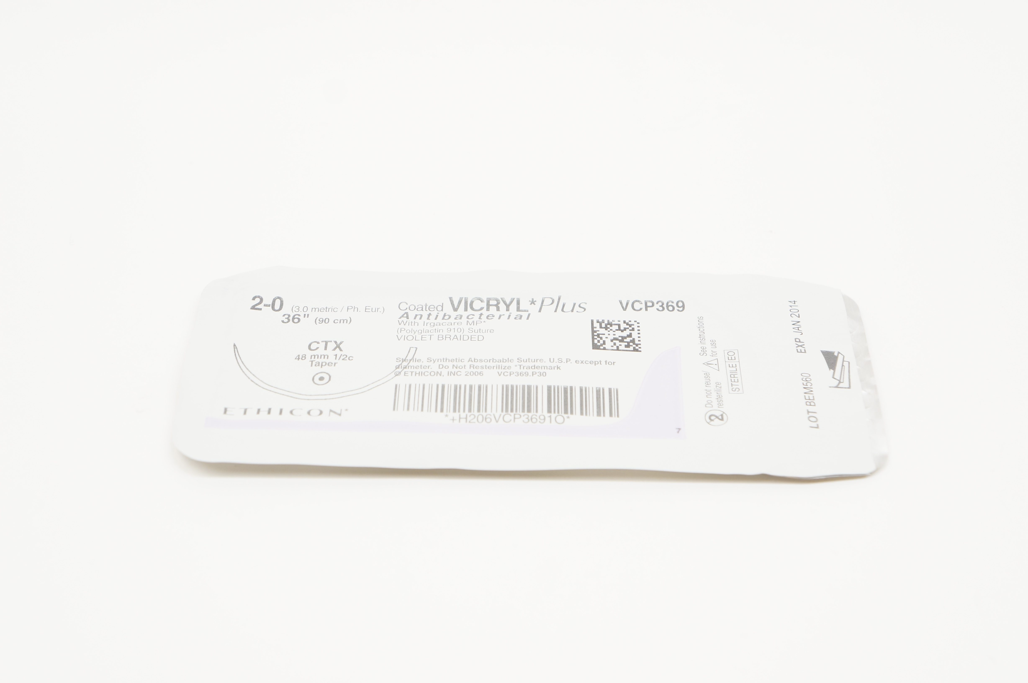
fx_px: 1797
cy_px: 342
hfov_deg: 31.9
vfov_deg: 21.5
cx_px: 514
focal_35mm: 63
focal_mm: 42
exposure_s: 1/40
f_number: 6.3
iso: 400
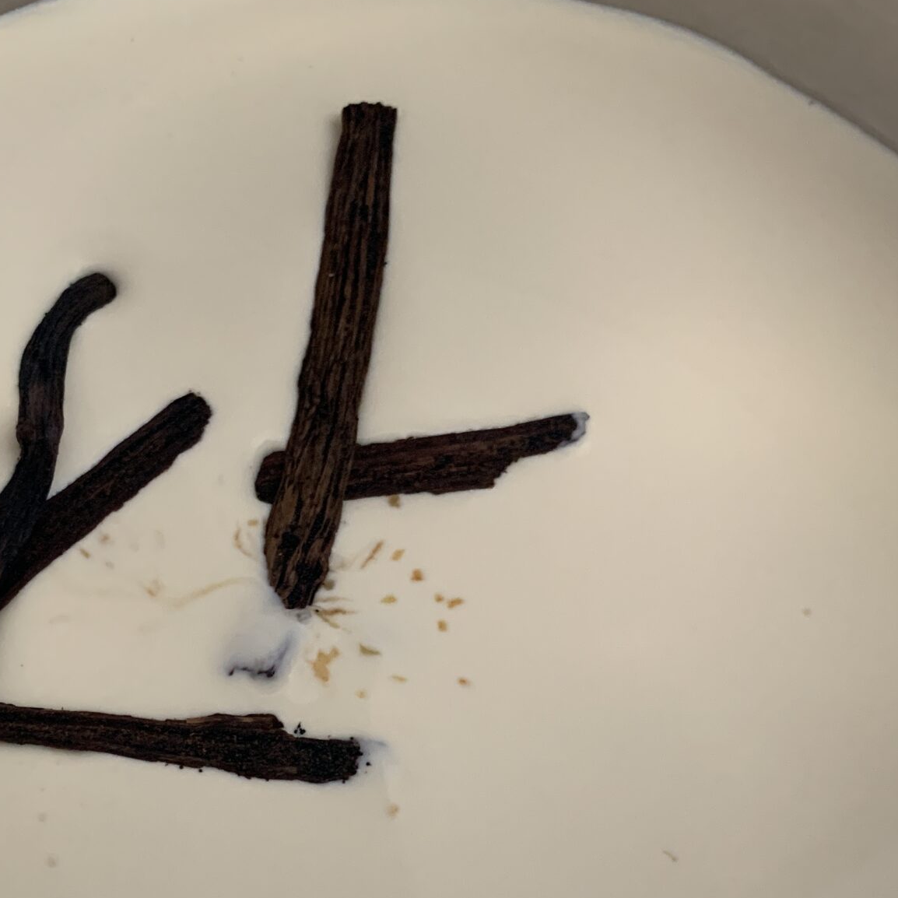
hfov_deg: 33.2
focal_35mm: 51
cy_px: 686
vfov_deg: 32.7
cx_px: 317
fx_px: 1497
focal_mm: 4.25
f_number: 1.8
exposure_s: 1/60
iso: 250
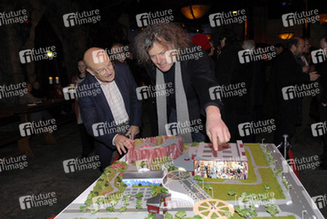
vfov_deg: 48.1
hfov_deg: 67.3
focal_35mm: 27
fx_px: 246
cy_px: 110
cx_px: 164
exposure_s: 1/125
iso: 400
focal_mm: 18
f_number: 4.5
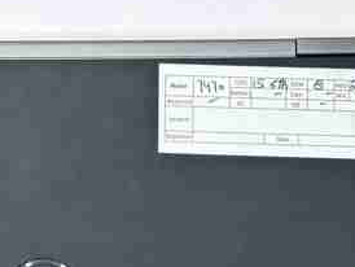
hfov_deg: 17.3
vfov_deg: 13.0
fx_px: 1150
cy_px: 294
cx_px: 40
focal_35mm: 112
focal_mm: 6.86
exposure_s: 1/100
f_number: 1.78
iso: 160
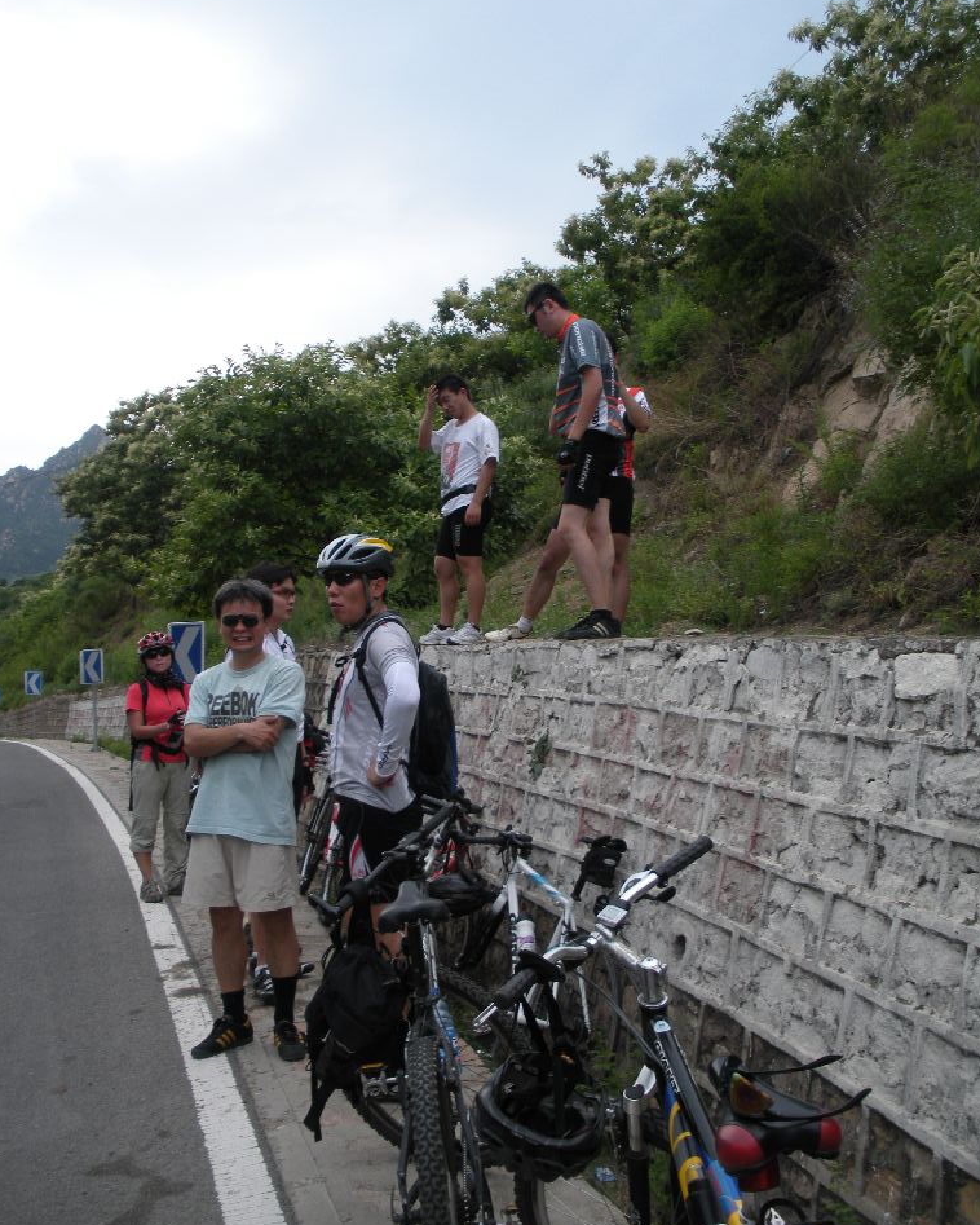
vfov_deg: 47.9
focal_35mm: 38
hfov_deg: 39.2
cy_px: 643
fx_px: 1377
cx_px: 491
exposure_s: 1/263
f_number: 3.5
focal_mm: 6.3
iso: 64
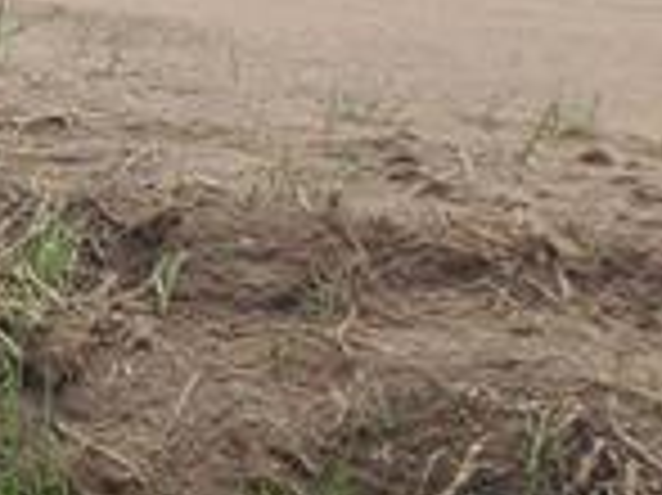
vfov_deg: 8.1
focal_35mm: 181
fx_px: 3459
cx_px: -919
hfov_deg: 9.7
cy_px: -191
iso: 50
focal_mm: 4.3
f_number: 2.4
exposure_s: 1/1215
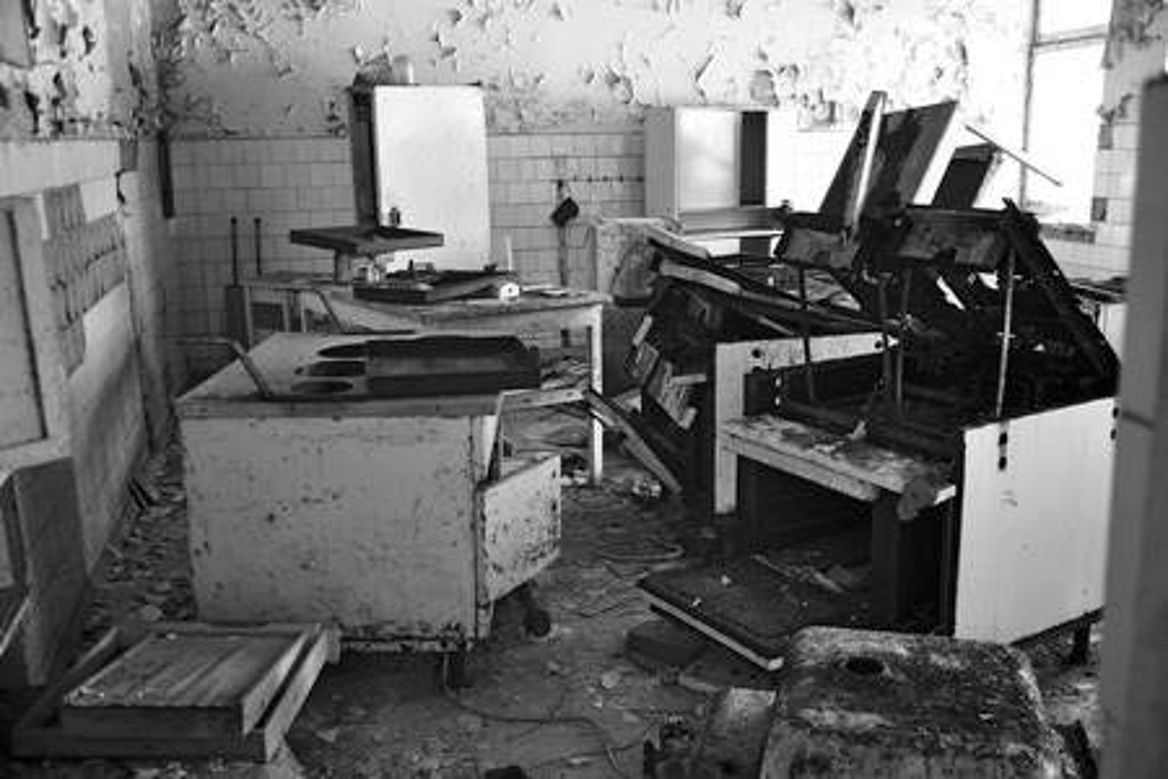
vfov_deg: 36.9
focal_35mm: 36
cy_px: 390
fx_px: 1168
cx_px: 584
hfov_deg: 53.1
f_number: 4
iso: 360
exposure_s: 1/30
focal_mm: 24
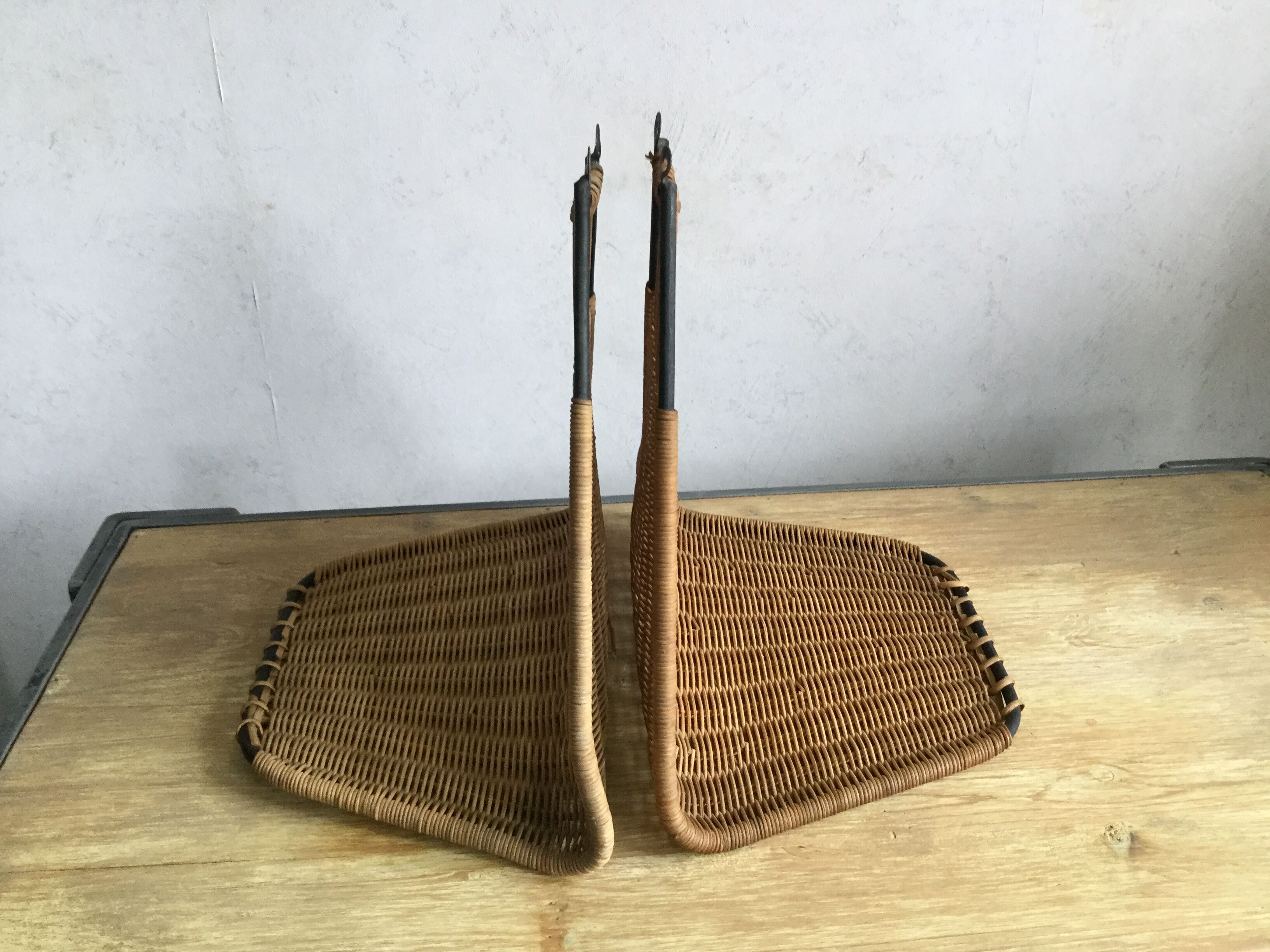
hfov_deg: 58.4
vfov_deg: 45.4
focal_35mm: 31
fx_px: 1137
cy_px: 476
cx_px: 635
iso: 50
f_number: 2.4
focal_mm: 3.3
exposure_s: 1/33
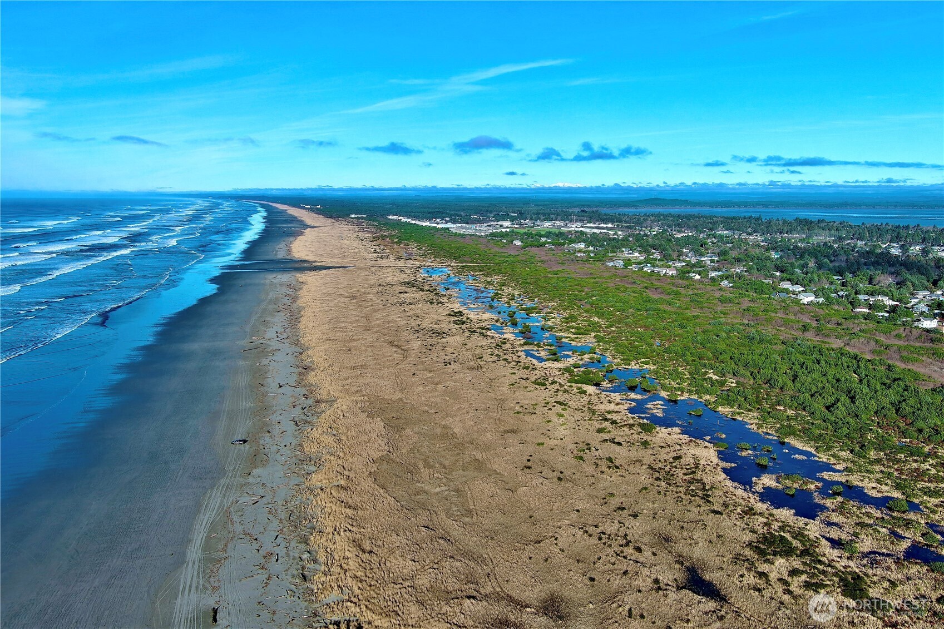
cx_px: 472
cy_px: 314
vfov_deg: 45.0
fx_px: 760
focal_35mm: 29
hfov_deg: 63.7
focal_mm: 10.57
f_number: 2.8
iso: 101
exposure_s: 1/1672
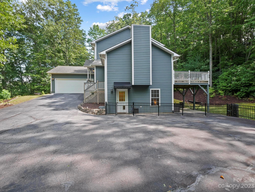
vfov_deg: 78.2
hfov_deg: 94.5
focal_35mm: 16
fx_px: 118
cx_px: 128
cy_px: 96
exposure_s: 1/13
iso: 200
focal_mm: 8
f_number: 13
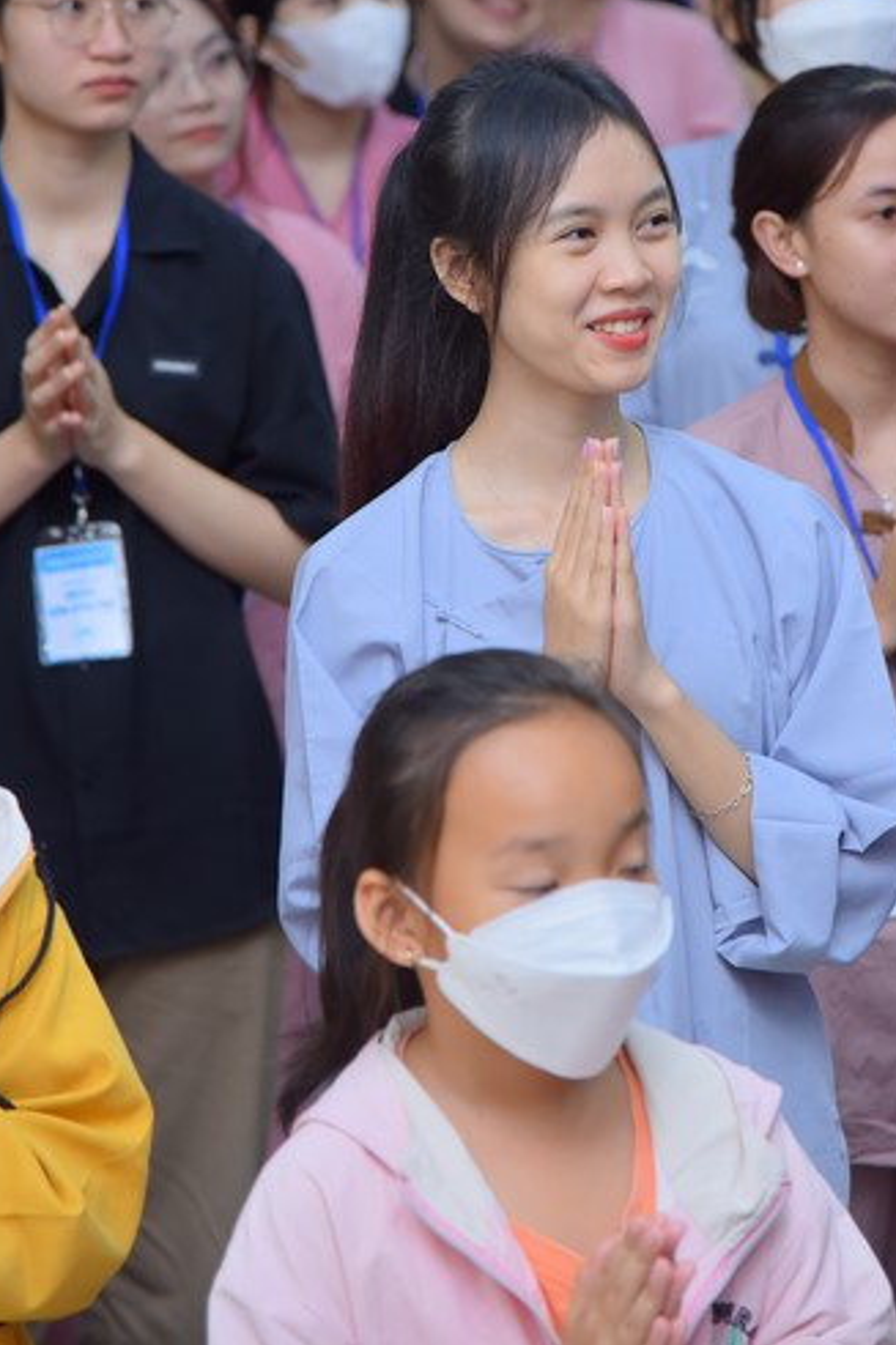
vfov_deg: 12.9
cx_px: 541
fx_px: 5940
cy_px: 460
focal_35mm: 159
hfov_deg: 8.6
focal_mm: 120
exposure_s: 1/125
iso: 800
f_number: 4
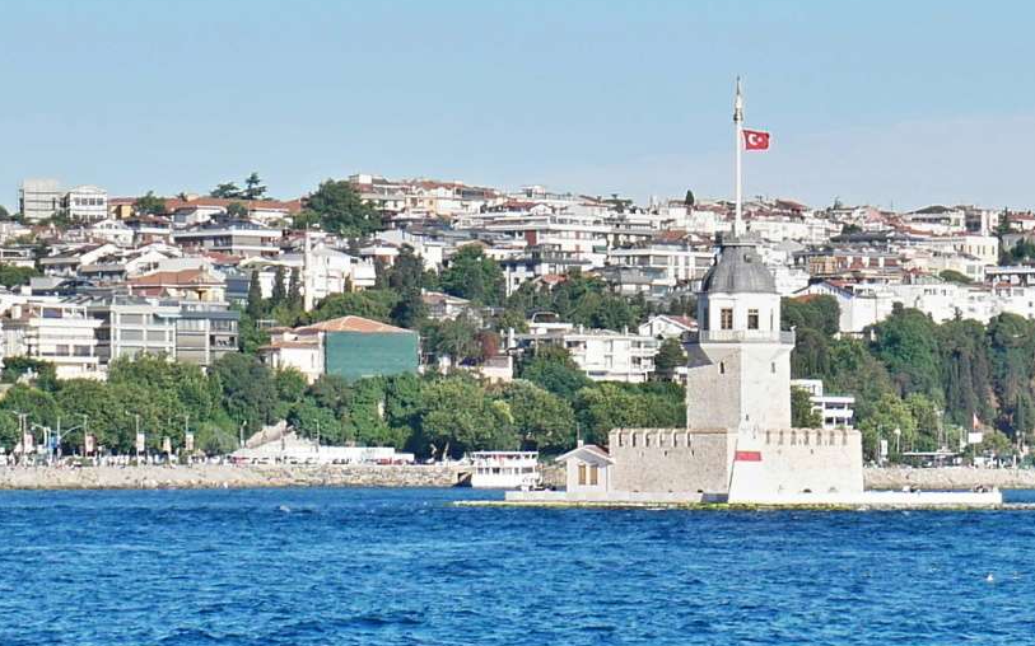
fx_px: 1805
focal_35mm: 64
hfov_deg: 31.9
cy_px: 429
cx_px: 633
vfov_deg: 20.2
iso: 200
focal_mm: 23
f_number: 8
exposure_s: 1/320
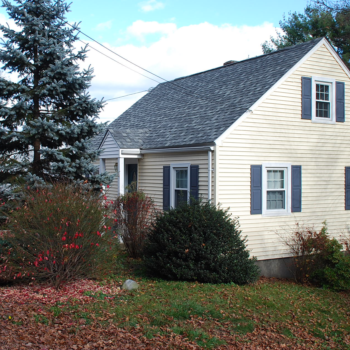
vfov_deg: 39.2
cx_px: 159
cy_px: 171
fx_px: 492
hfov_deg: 39.1
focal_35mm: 43
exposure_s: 1/125
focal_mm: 22
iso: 100
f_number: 5.6
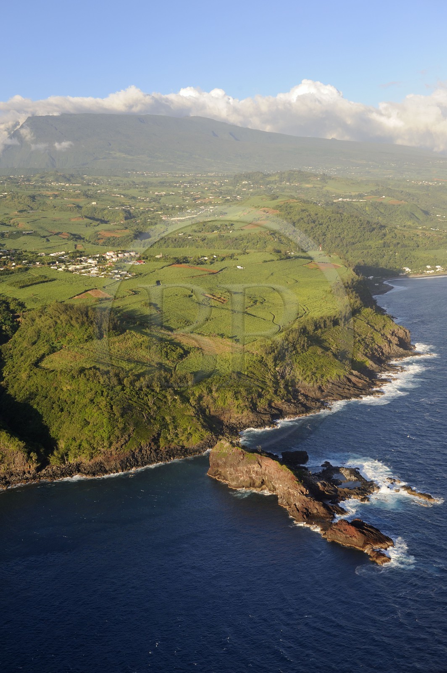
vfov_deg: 41.1
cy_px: 336
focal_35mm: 48
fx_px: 895
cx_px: 224
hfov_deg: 28.0
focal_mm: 48
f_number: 6.3
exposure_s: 1/640
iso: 400
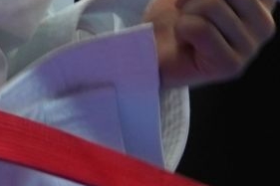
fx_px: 14963
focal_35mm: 1925
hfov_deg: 1.1
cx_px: -209
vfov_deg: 0.7
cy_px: -268
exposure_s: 1/200
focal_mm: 200
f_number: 2.8
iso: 640
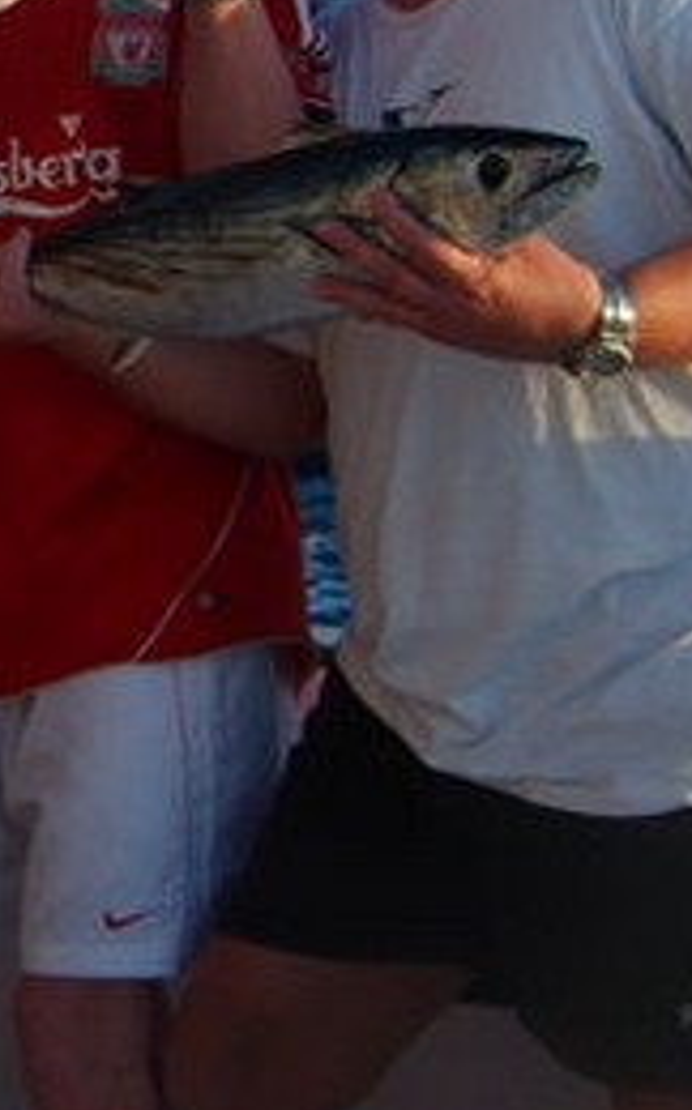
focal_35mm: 90
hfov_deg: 13.1
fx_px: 2722
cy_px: 166
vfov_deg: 22.6
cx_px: -542
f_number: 2.8
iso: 50
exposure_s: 1/350
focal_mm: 5.8
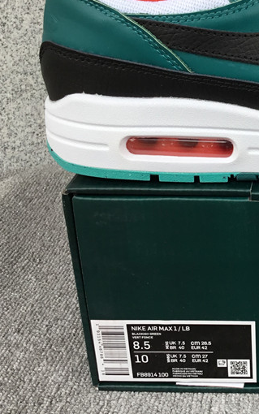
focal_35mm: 58
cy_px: 146
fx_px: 655
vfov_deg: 34.8
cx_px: 312
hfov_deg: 20.9
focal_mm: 3.3
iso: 25
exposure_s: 1/115
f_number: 2.4
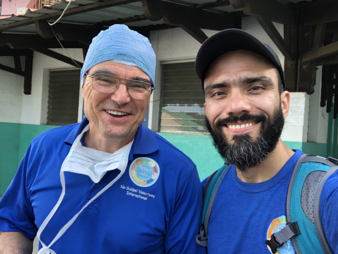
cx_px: 169
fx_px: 313
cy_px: 127
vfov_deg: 44.2
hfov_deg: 56.8
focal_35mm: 32
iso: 50
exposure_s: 1/120
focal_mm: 2.87
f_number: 2.2
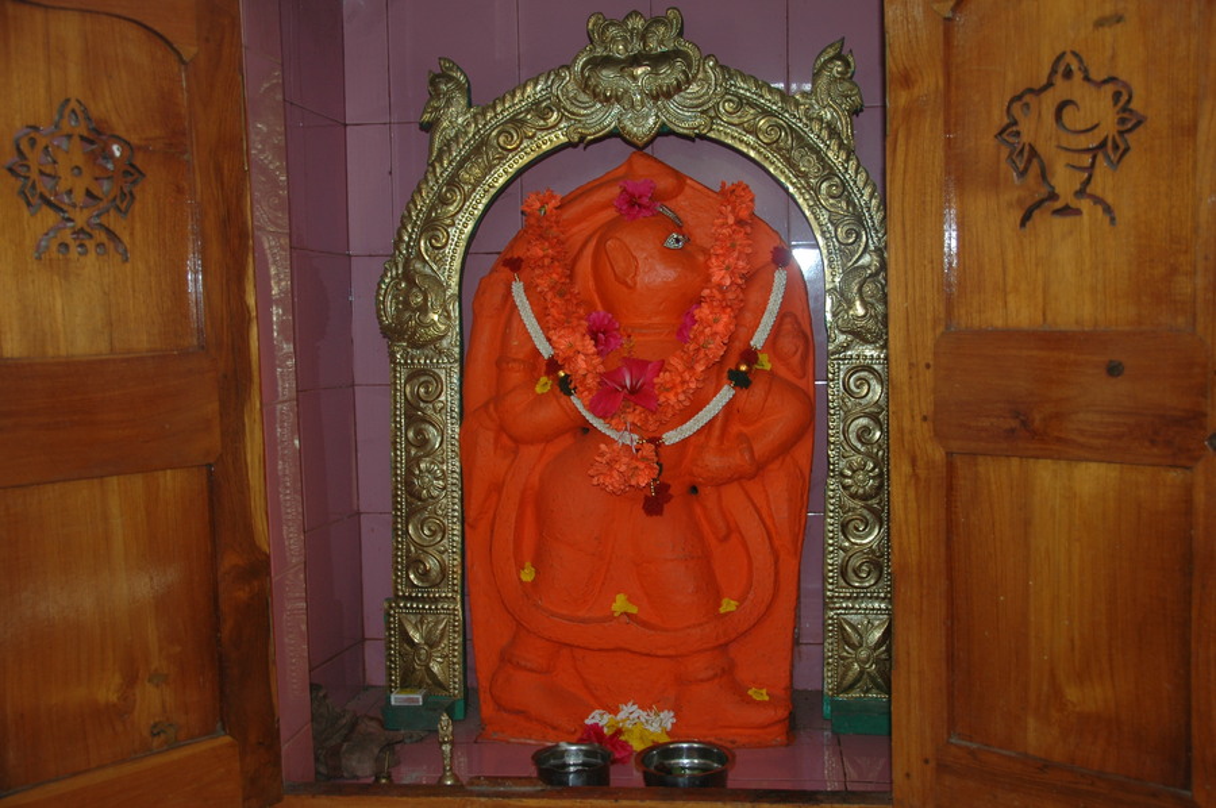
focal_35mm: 39
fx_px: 1316
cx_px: 608
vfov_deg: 34.1
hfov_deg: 49.6
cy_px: 404
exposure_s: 1/60
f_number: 4
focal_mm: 26
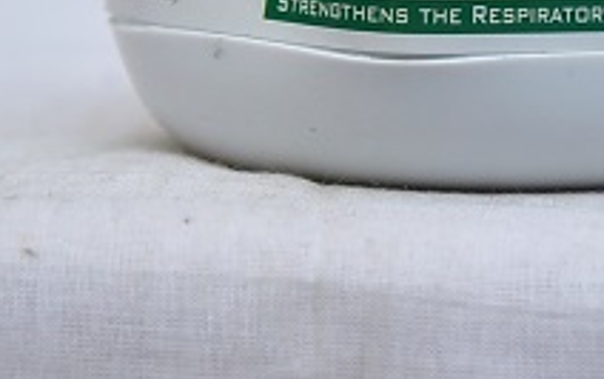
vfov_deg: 6.0
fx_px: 3576
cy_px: -80
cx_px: 470
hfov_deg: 9.6
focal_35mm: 217
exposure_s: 1/125
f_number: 4.5
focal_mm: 86
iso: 1600
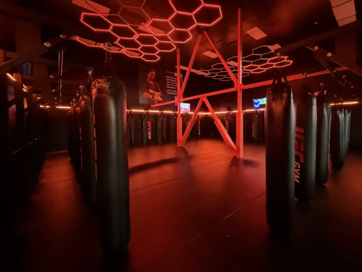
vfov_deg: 81.8
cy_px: 130
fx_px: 157
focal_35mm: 15
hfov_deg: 98.0
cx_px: 191
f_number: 2.2
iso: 2000
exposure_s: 1/29
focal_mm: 2.22
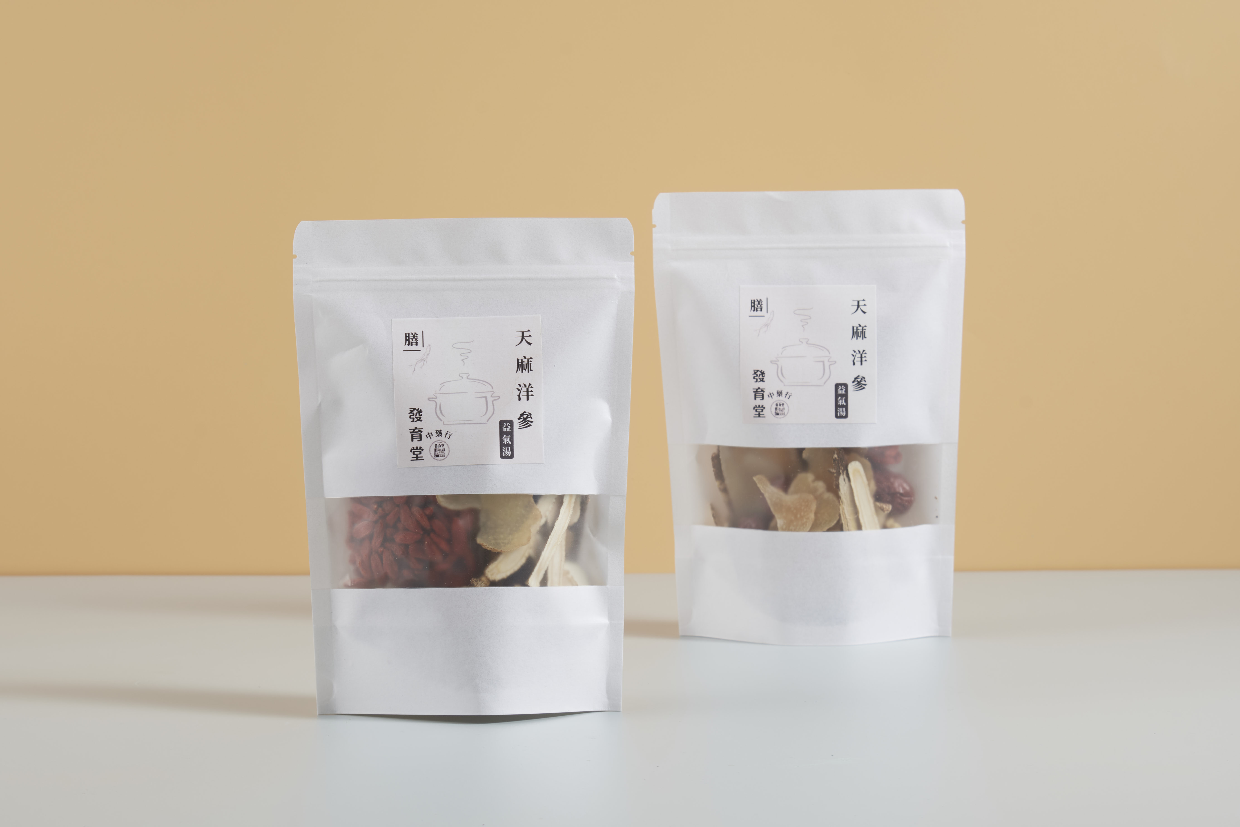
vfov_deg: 10.8
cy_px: 414
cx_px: 620
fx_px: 4391
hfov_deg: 16.1
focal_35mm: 128
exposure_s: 1/100
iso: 100
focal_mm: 85
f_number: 10
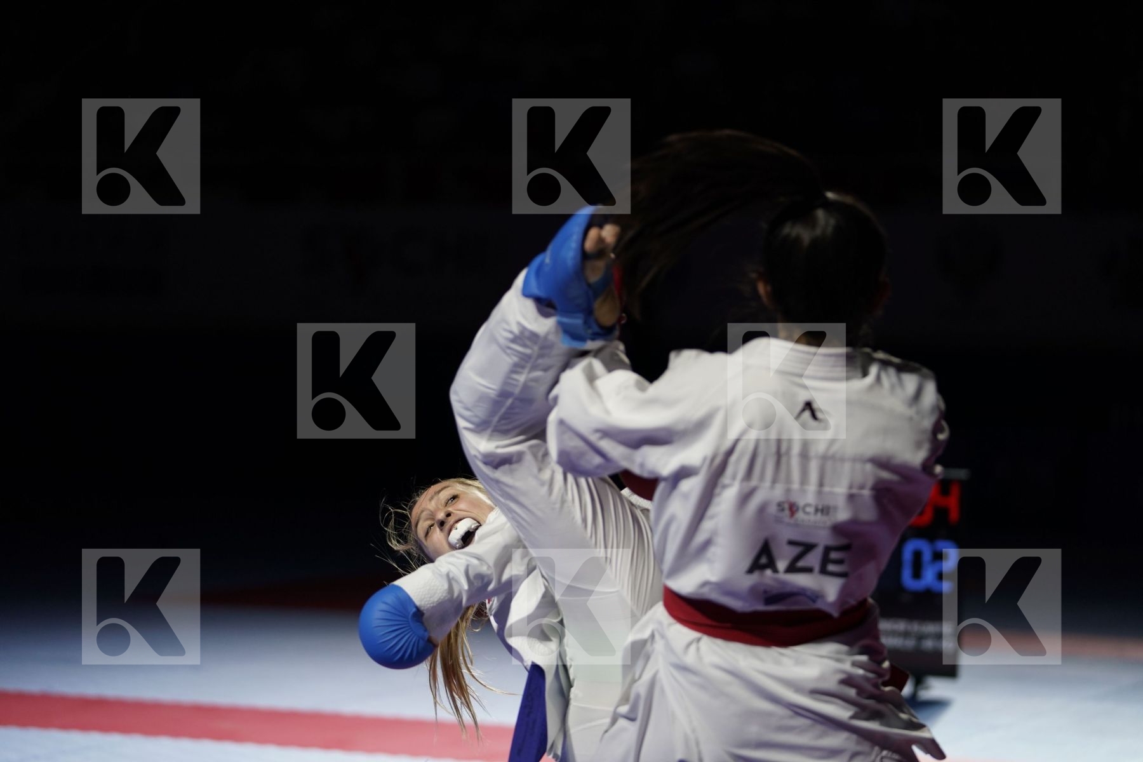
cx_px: 572
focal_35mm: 108
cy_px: 381
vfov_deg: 12.7
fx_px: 3429
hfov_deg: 18.9
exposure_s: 1/1000
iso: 1000
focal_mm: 108
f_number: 2.8
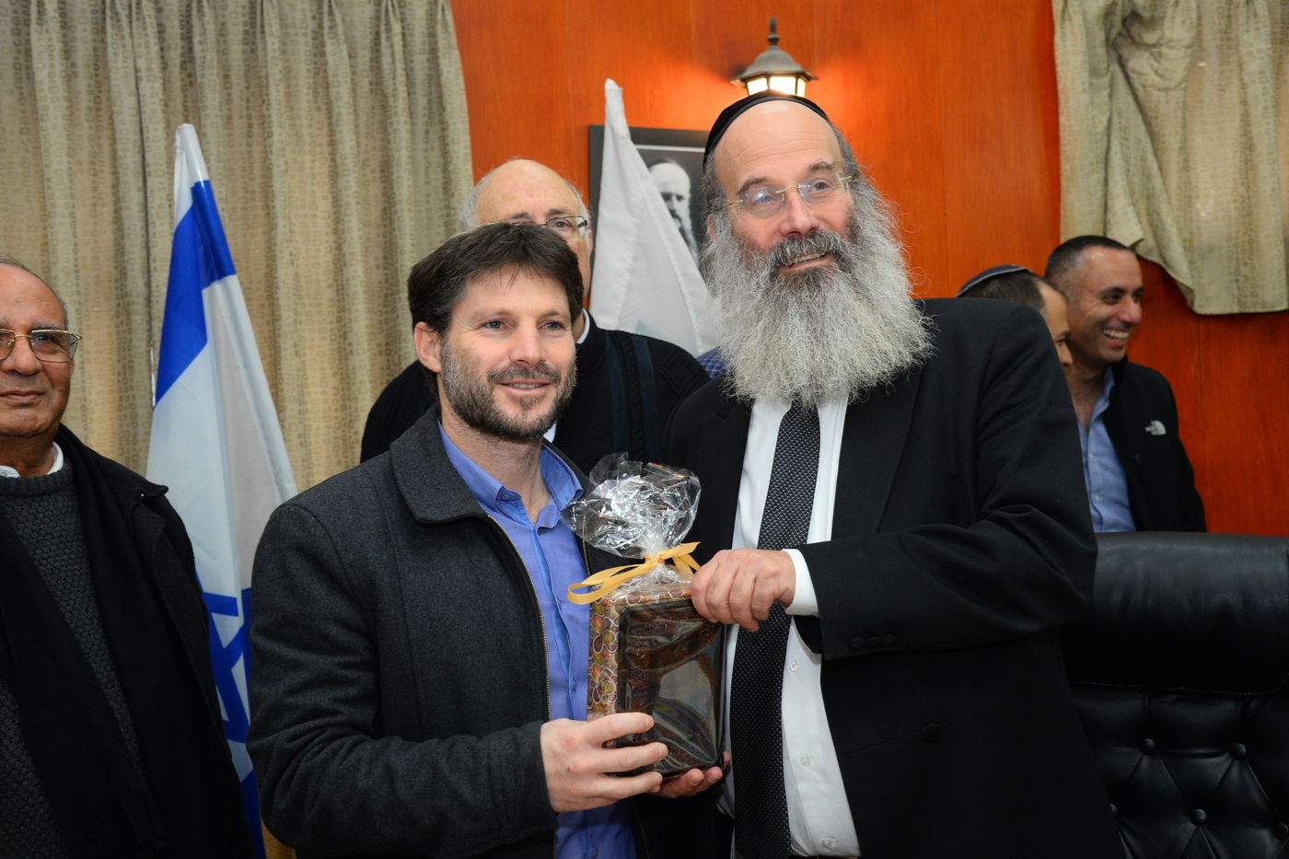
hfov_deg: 41.1
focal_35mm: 48
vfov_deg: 28.1
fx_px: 1718
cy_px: 430
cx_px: 644
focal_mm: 48
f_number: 5.6
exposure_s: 1/125
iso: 2000
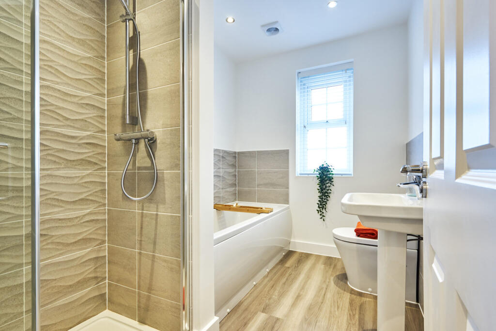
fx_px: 227
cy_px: 166
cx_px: 248
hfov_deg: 95.0
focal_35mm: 16
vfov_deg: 72.1
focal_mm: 11
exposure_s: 1/3
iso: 200
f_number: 8
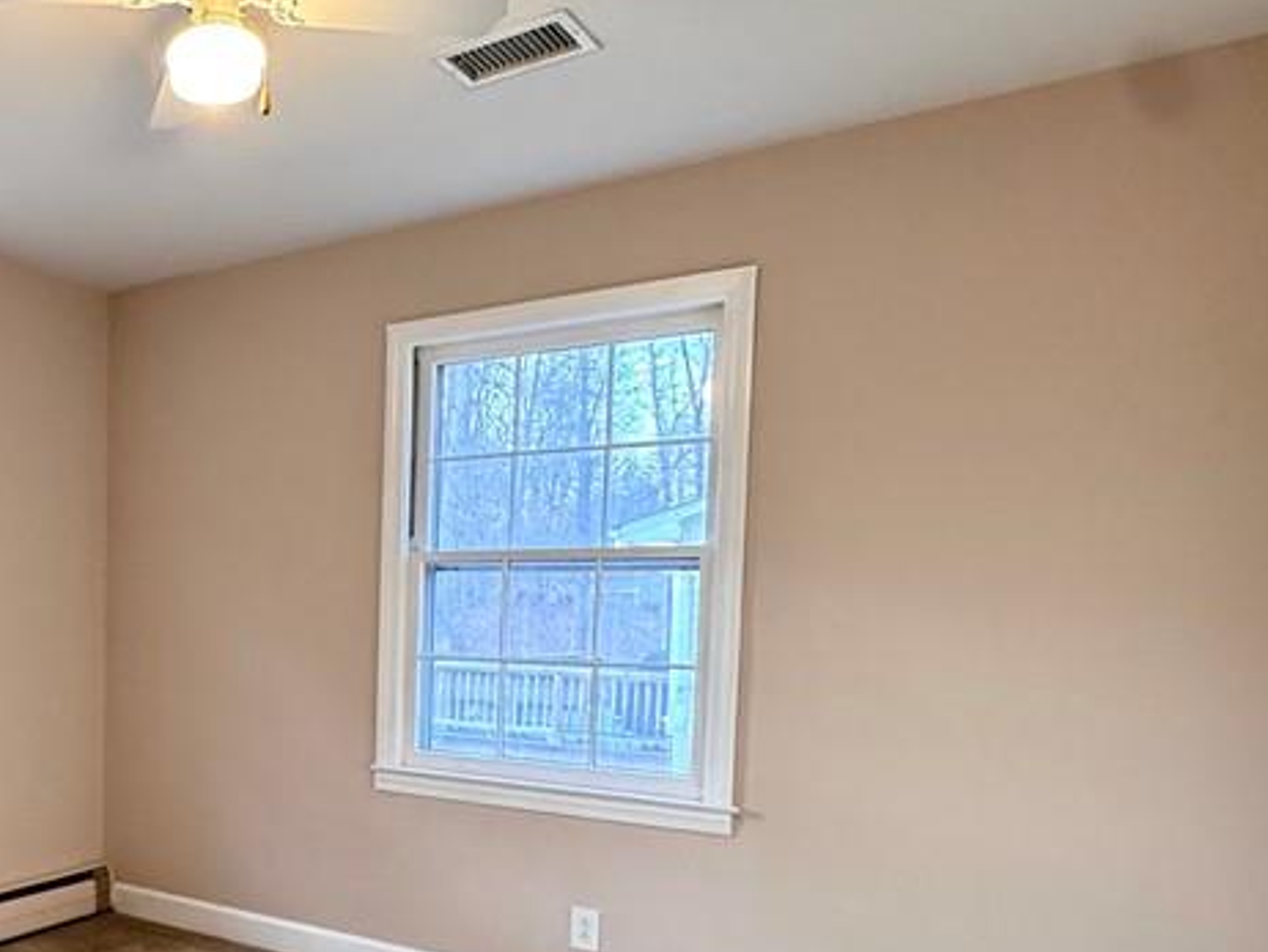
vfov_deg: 44.5
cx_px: 129
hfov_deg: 51.5
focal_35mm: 31
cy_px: 672
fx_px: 1136
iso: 320
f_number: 2.2
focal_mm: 2.22
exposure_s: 1/60
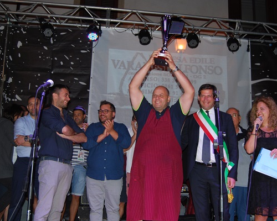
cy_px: 109
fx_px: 361
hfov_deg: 41.9
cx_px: 154
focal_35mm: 44
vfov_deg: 34.1
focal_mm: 24
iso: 200
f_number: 4
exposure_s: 1/60
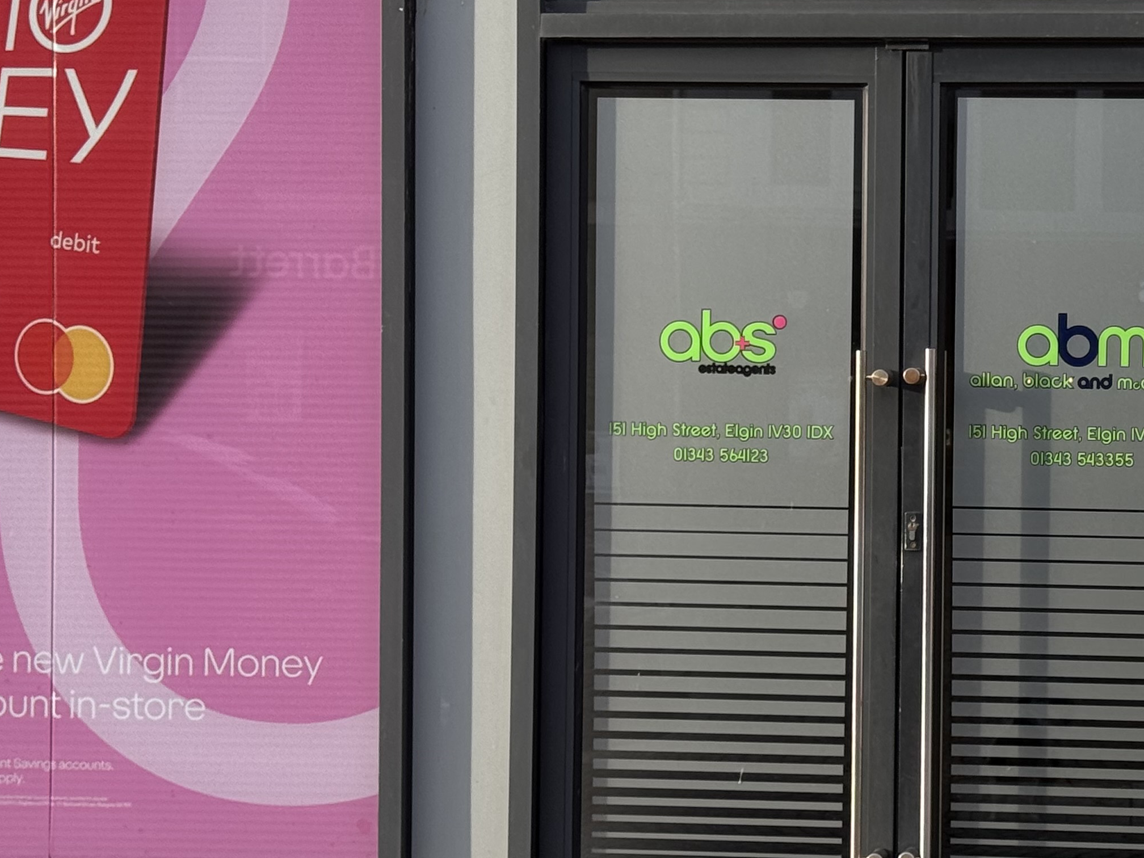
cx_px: 1055
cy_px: 446
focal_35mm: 96
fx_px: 3173
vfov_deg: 15.4
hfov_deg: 20.0
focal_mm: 6.76
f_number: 1.78
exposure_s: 1/731
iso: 64
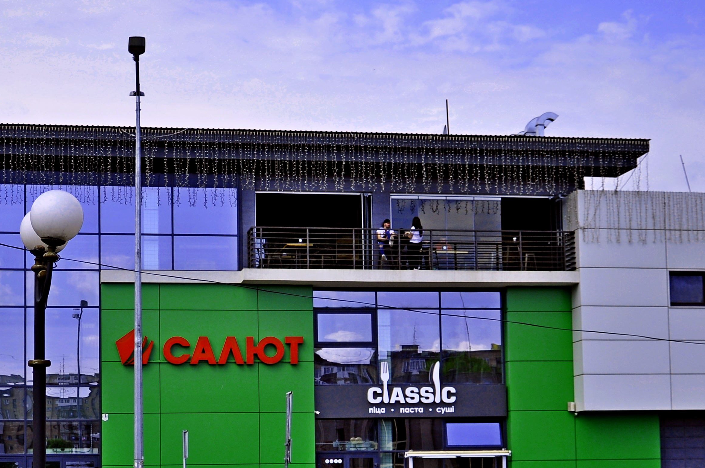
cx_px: 306
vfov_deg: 17.8
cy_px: 368
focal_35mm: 76
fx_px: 1486
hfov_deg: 26.7
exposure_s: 1/1600
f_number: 4
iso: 200
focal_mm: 28
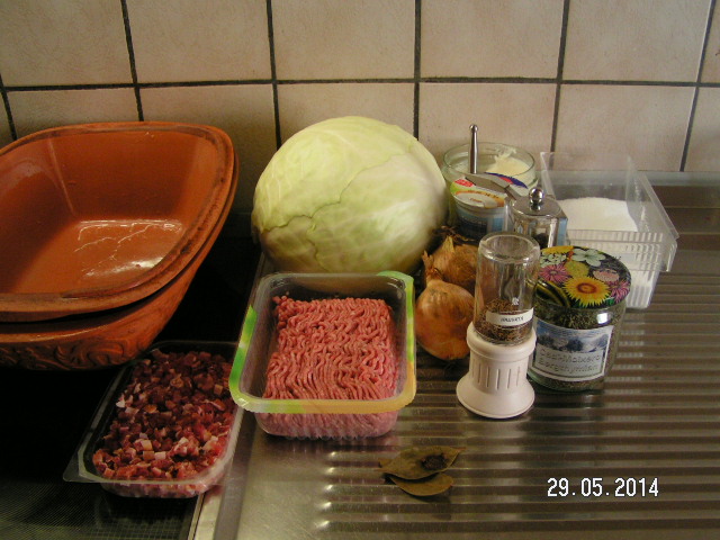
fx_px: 790
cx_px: 360
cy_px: 270
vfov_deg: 37.7
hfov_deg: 49.0
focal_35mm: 38
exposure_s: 1/25
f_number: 2.8
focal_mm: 5.8
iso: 200
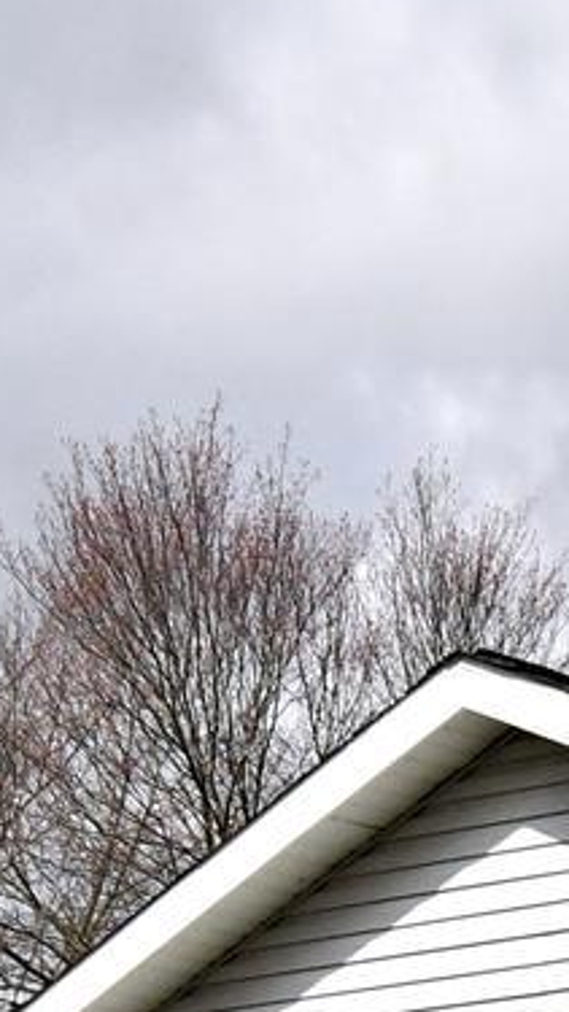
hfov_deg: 9.5
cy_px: 1464
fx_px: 3218
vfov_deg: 16.5
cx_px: 1065
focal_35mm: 120
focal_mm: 14
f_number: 8
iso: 1250
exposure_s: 1/5000
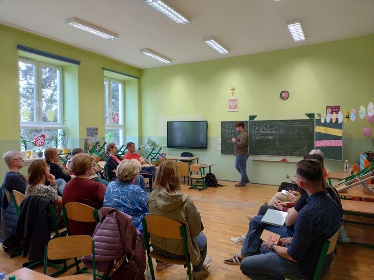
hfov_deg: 69.4
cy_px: 140
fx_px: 270
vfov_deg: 54.8
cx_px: 187
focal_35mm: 25
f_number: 1.7
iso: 797
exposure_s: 1/50
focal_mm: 4.71
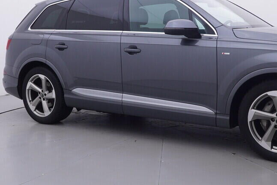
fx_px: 386
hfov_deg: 39.4
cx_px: 164
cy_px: 73
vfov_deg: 26.9
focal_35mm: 50
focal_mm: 15
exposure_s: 1/80
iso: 200
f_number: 5
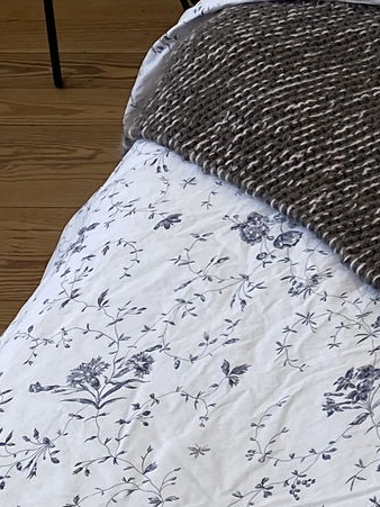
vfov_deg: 15.8
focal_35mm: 123
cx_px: 821
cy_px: 47
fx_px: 1801
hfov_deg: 10.7
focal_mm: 4.25
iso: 40
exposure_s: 1/121
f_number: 1.8
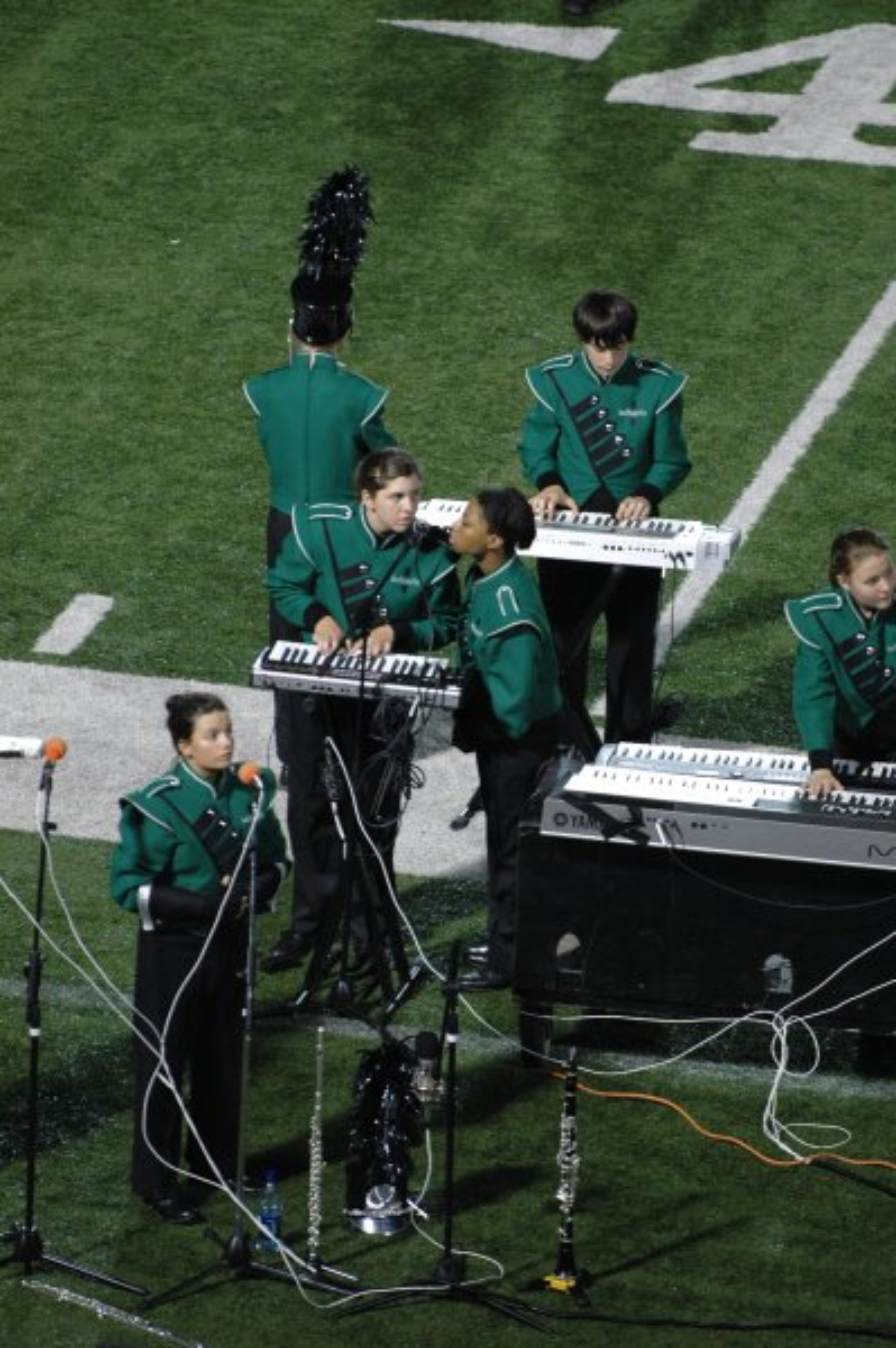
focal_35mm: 300
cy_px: 674
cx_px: 448
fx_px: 11219
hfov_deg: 4.6
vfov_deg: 6.9
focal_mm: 200
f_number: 2.8
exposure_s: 1/60
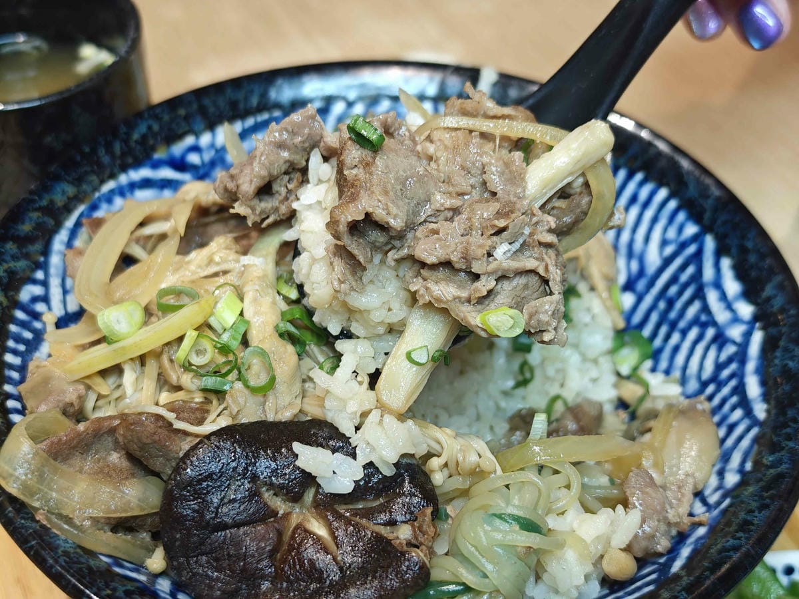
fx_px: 1062
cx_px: 400
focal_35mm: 46
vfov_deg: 31.5
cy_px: 300
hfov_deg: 41.2
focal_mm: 8.72
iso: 500
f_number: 2
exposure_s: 1/60
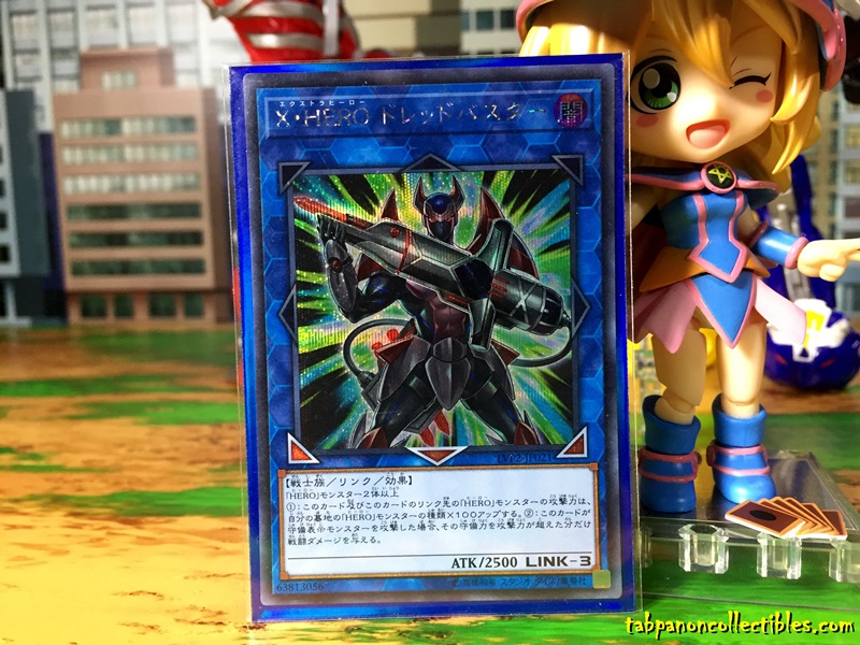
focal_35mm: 29
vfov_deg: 48.2
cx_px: 430
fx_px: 720
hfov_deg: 61.7
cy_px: 322
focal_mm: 4.15
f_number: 2.2
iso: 125
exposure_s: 1/33
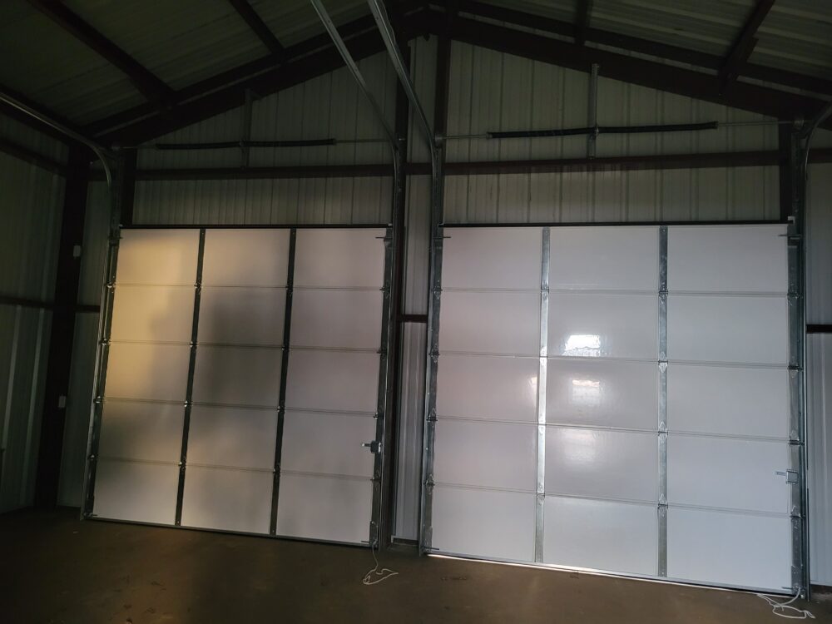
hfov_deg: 67.3
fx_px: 625
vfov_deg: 53.1
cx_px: 416
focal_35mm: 26
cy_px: 312
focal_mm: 5.4
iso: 640
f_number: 1.8
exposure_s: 1/24
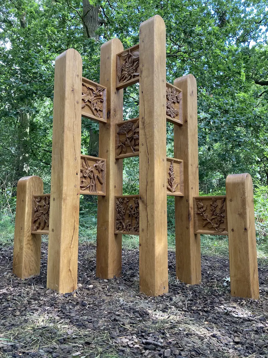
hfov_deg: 49.7
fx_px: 289
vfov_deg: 63.5
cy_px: 179
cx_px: 134
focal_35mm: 28
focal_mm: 3.99
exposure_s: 1/121
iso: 50
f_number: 1.8
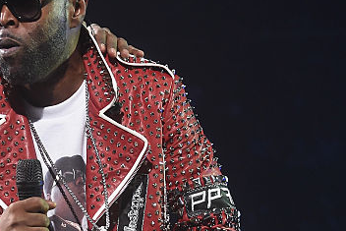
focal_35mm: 276
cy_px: 245
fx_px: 2654
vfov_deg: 5.0
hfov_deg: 7.4
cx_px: 32
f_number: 5.6
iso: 2500
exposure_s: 1/250
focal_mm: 95
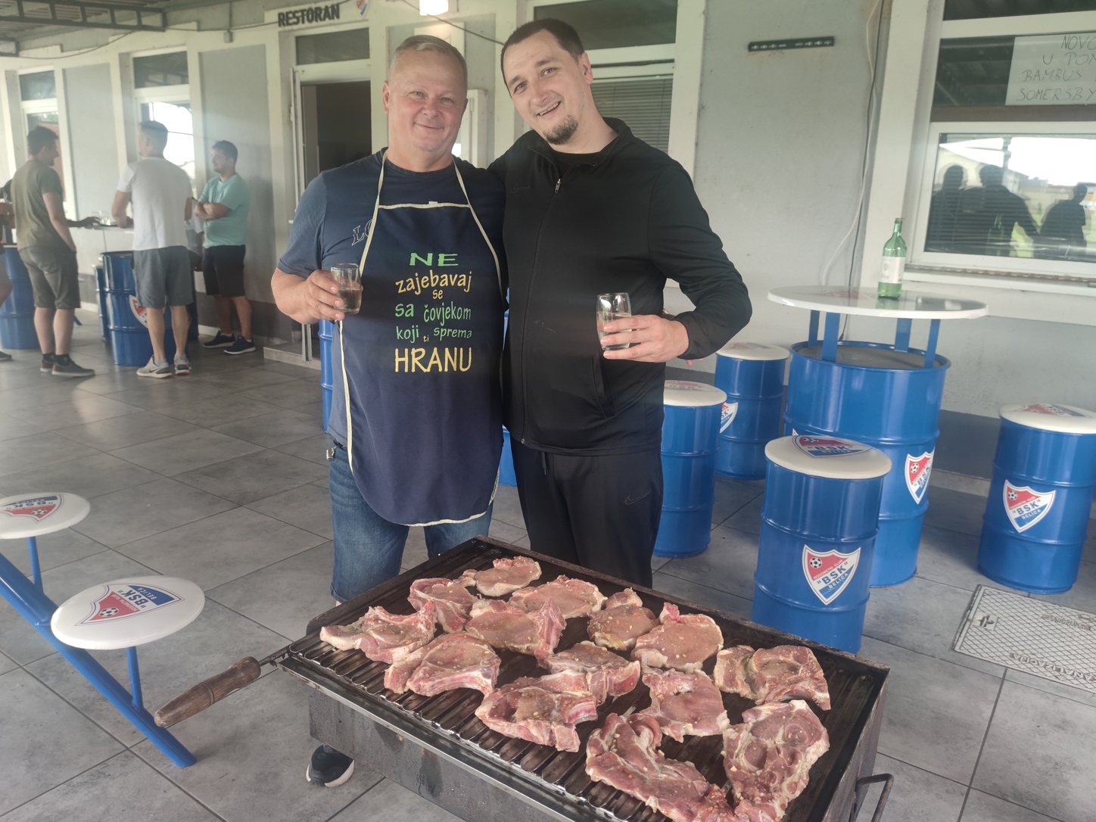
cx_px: 548
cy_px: 411
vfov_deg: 56.8
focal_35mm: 24
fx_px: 760
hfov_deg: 71.6
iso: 87
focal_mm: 6.72
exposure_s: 1/100
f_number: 1.69
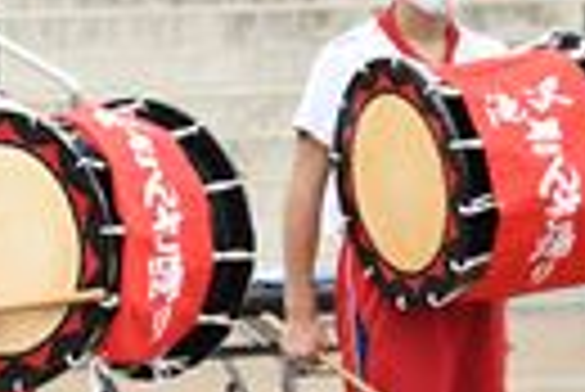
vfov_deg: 2.0
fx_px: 11241
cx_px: -418
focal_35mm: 691
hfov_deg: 3.0
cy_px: 25
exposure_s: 1/400
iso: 800
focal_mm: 120
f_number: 6.3
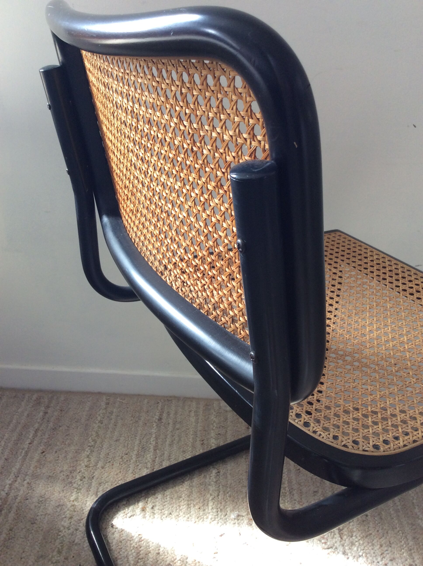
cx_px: 212
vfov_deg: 56.9
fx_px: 523
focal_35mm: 32
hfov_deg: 44.1
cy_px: 283
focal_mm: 3.3
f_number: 2.4
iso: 50
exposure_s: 1/25
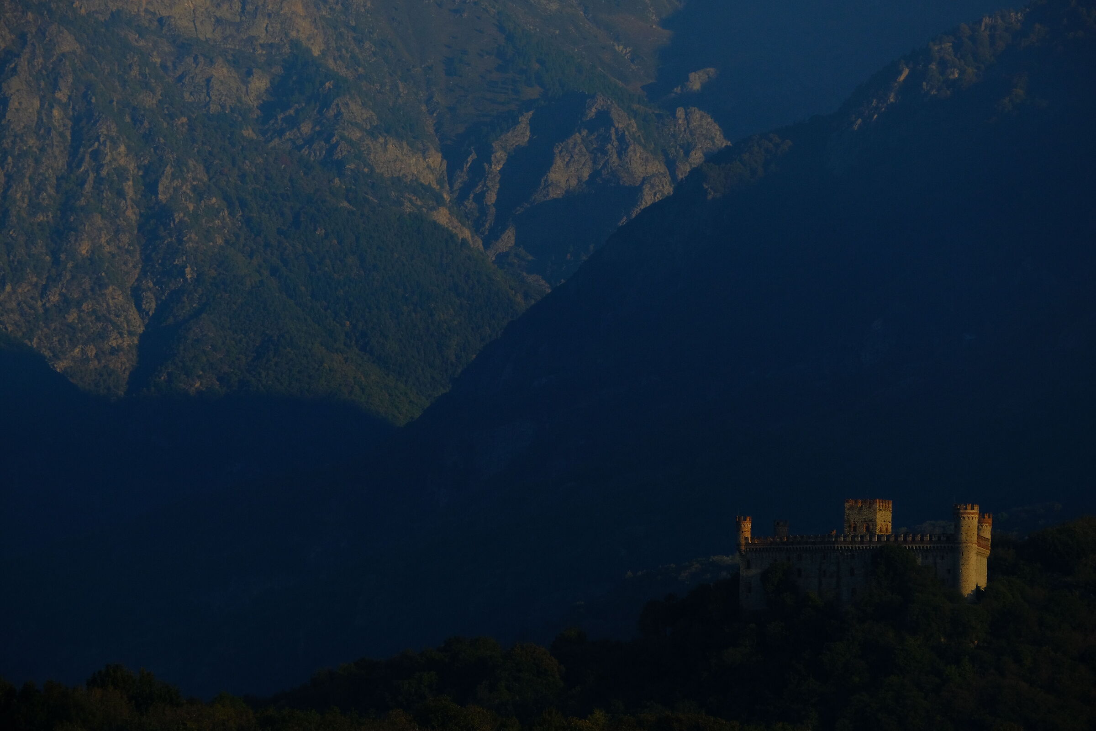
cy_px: 366
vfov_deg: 3.3
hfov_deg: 4.9
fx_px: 12725
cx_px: 548
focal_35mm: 418
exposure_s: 1/2000
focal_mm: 278.4
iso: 500
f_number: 8
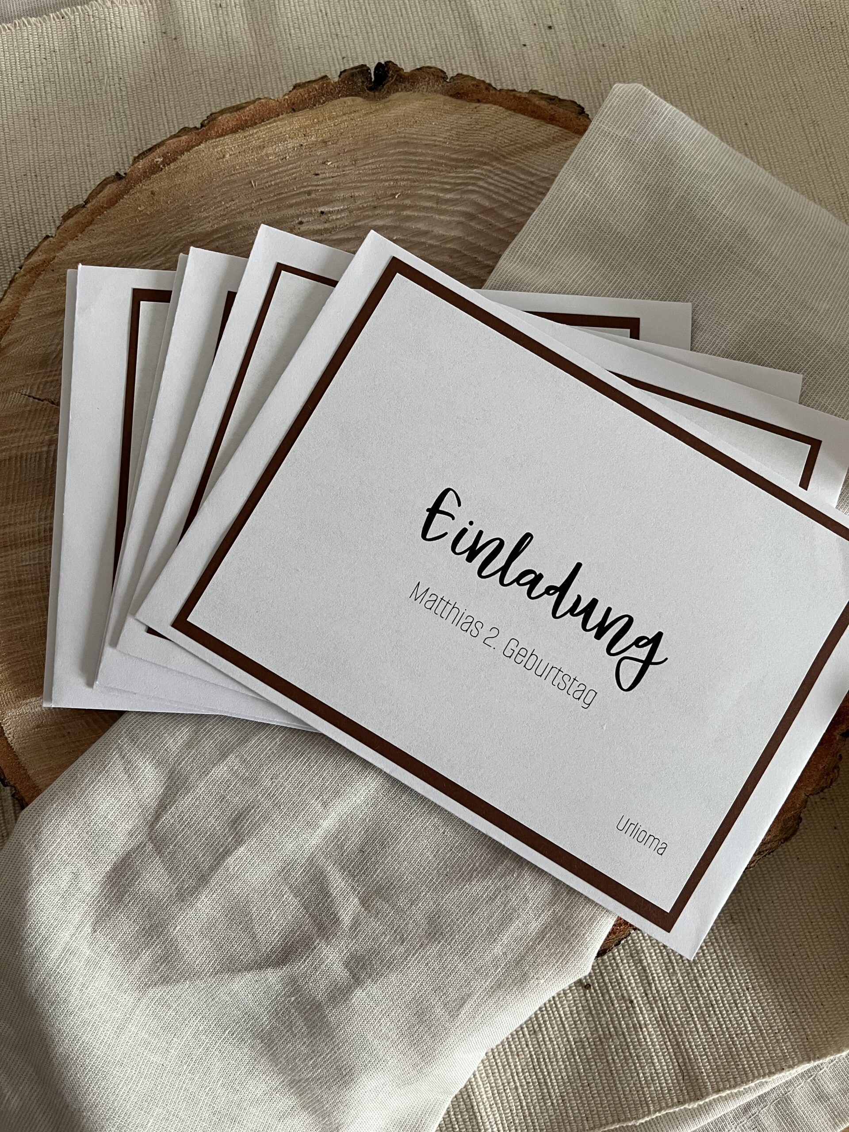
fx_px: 850
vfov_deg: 67.3
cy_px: 566
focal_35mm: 26
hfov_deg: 53.1
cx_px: 424
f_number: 1.6
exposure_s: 1/60
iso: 200
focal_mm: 5.1
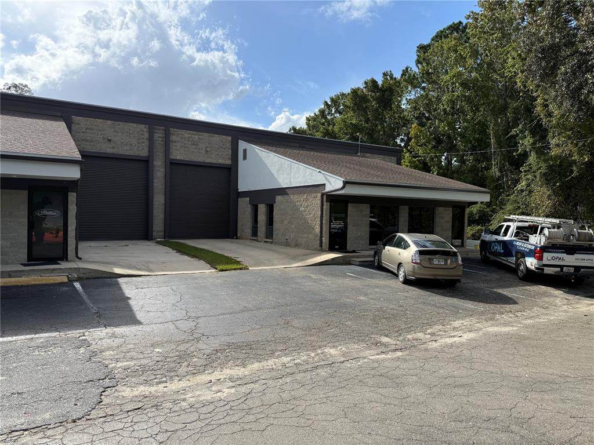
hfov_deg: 71.6
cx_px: 297
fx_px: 412
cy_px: 222
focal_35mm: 24
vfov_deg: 56.8
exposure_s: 1/3759
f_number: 1.78
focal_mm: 6.76
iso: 80
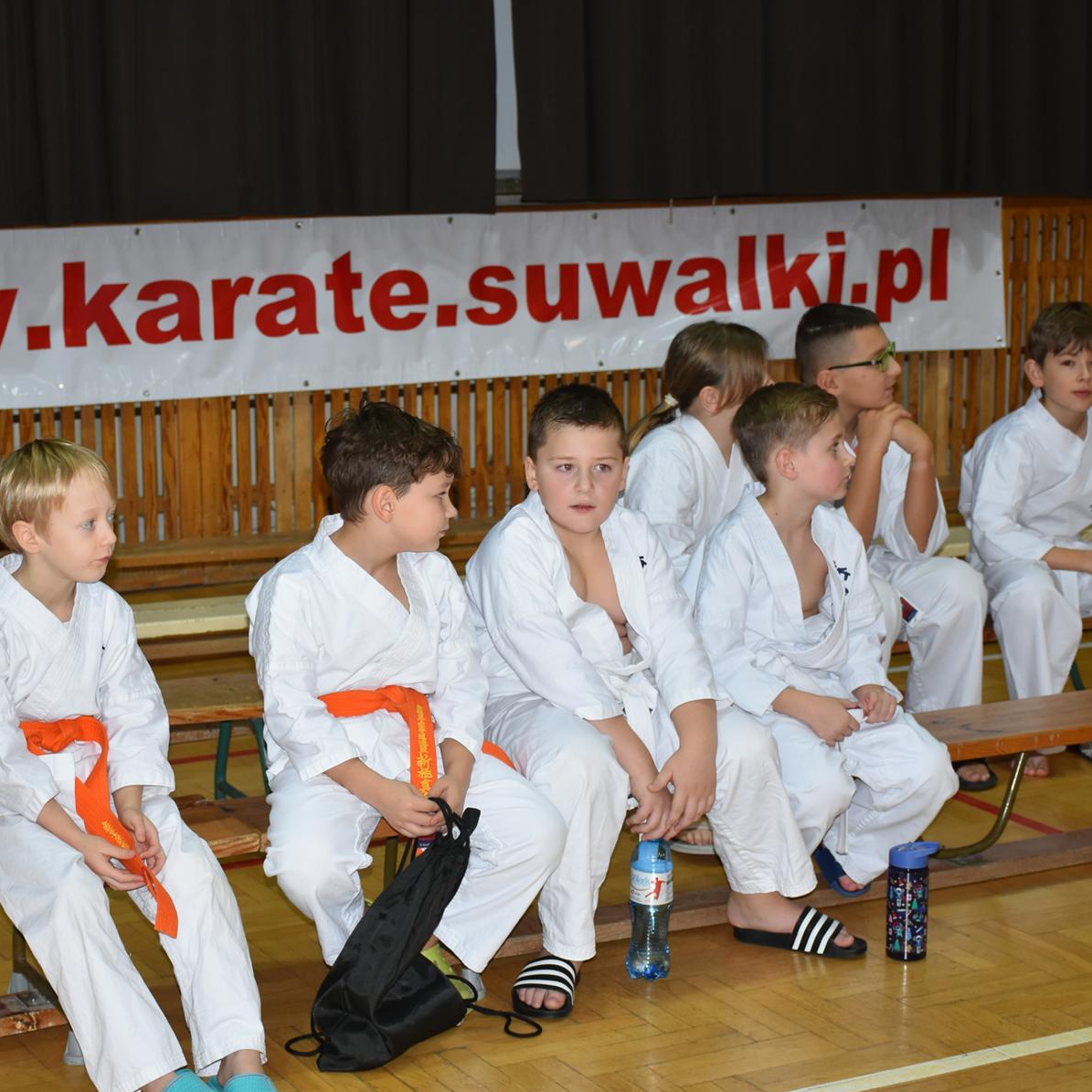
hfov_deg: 23.6
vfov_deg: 23.7
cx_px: 429
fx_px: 2605
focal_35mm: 73
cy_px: 548
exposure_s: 1/60
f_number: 4.2
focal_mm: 38
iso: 560
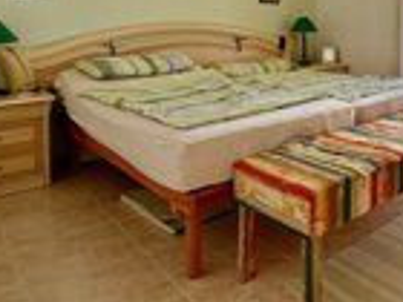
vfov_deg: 36.9
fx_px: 419
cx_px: 363
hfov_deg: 46.4
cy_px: 26
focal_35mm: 36
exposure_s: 1/276
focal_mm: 2.22
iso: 64
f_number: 2.2
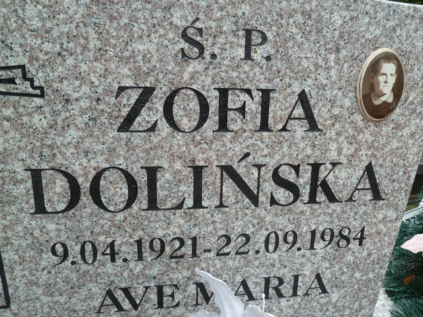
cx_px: 212
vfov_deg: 54.9
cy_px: 158
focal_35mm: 25
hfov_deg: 69.4
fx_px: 305
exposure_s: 1/100
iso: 80
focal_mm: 4.1
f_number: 4
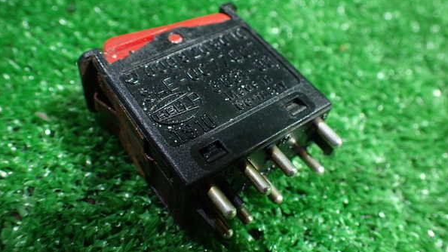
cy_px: 118
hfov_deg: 59.5
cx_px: 225
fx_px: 392
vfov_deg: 35.6
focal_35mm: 33
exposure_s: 1/50
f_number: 2.3
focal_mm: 5.4
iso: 800
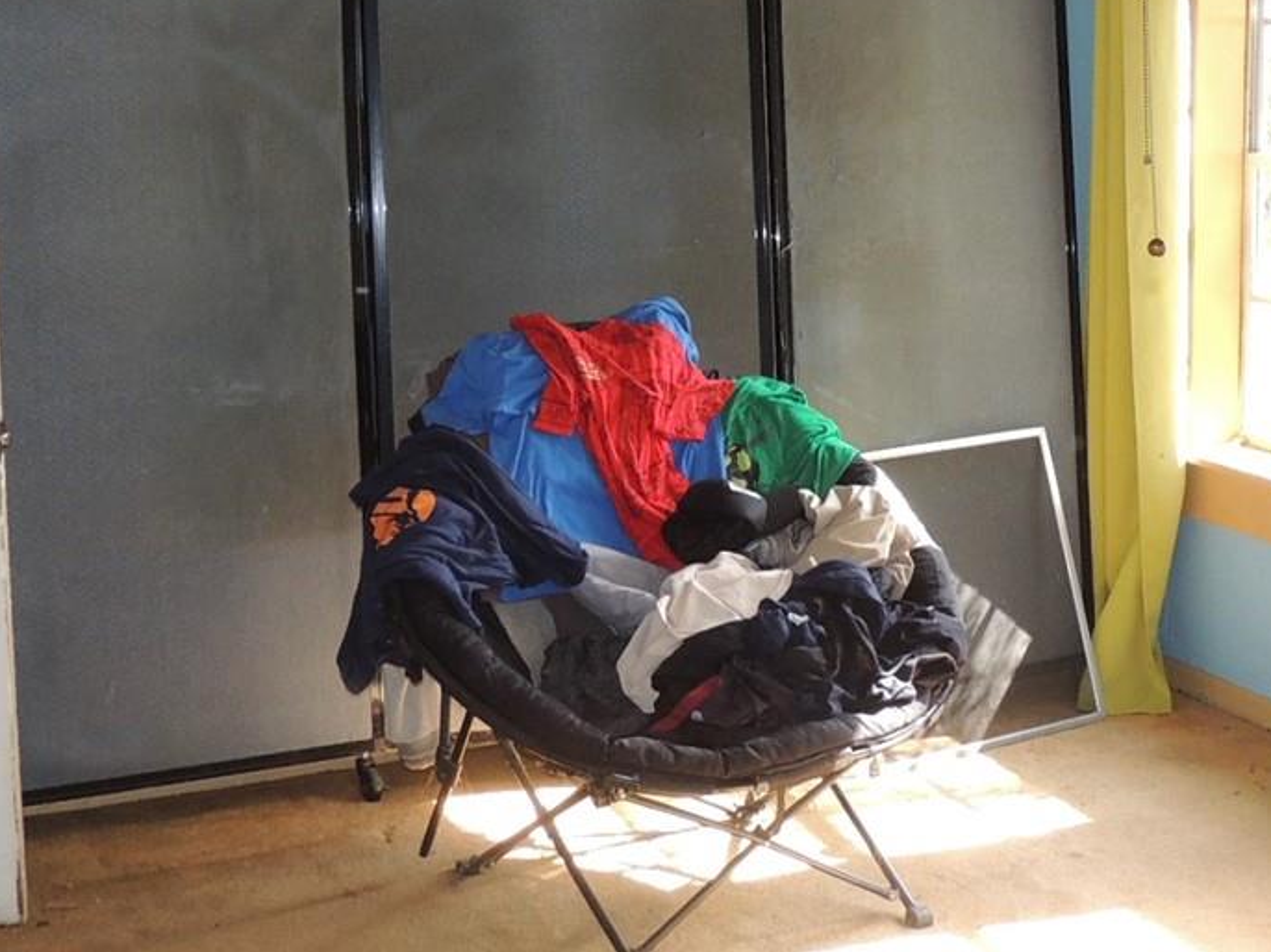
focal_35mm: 56
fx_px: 2055
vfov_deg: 25.8
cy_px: 257
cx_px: 793
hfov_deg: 34.2
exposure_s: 1/40
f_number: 3
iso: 280
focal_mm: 4.3
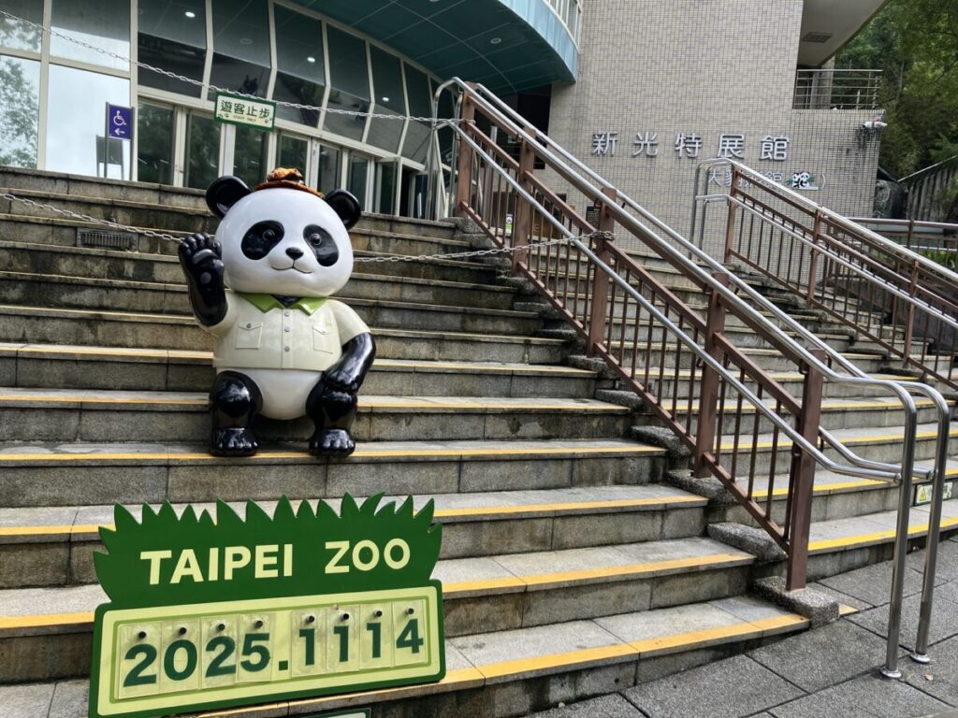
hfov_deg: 63.4
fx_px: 775
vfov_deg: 49.7
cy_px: 359
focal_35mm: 28
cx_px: 479
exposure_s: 1/511
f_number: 1.8
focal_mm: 3.99
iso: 32
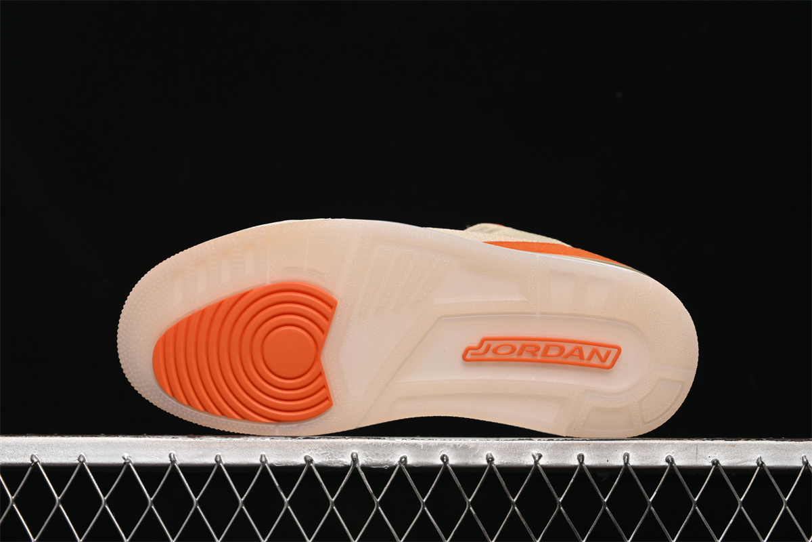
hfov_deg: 27.0
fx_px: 1692
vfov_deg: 18.2
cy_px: 271
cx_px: 406
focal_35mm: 75
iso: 160
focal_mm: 50
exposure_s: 1/60
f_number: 7.1
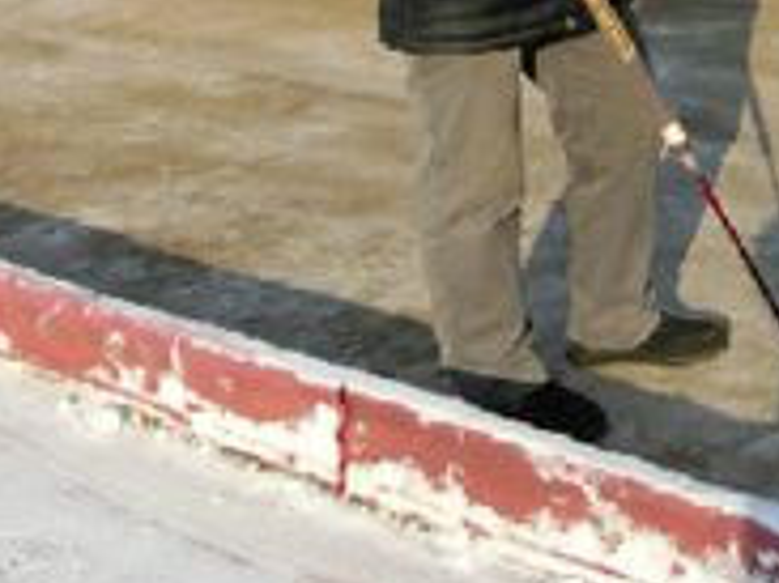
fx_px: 1844
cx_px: 992
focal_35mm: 82
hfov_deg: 21.7
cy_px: -170
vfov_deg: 16.9
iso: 100
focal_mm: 4.5
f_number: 3.5
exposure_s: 1/1000
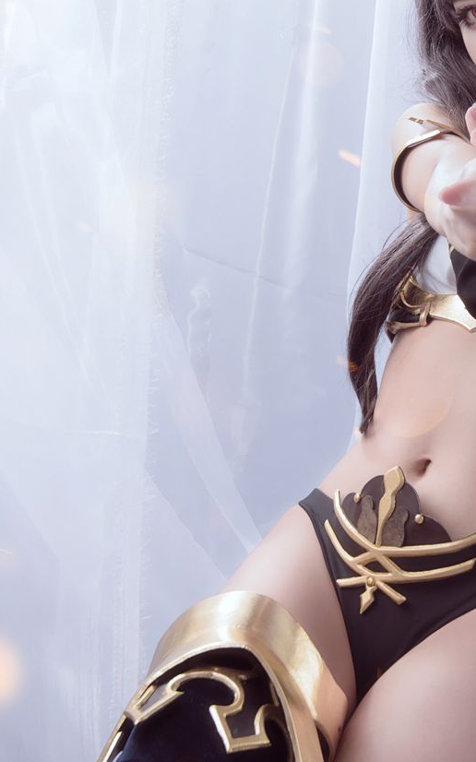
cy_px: 322
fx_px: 1474
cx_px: 470
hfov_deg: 17.9
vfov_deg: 28.9
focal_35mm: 71
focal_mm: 32
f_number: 8
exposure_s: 1/200
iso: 100
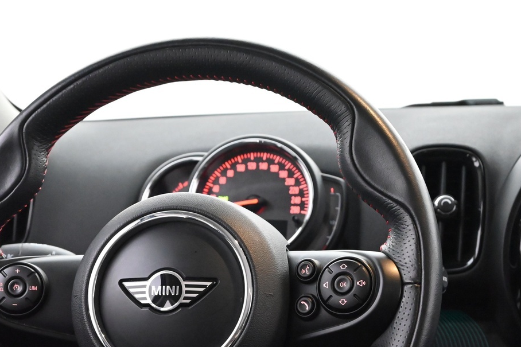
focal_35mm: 66
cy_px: 294
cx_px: 215
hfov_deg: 30.5
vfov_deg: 20.3
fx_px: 955
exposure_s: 1/60
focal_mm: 37
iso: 9000
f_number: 5.3
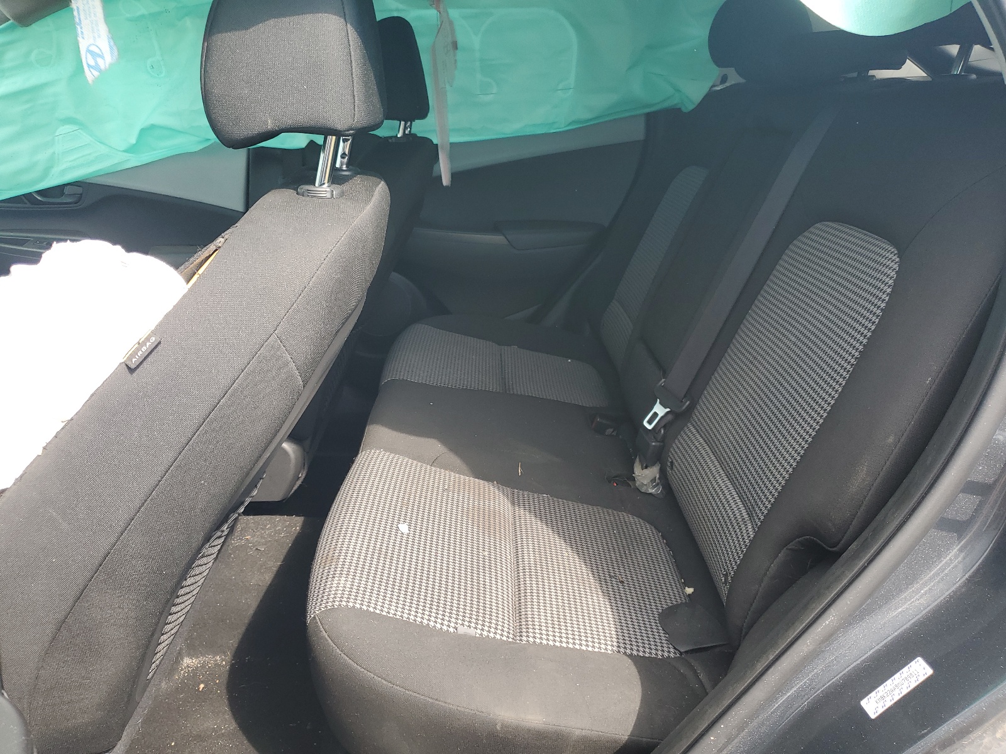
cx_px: 503
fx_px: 756
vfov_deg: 53.1
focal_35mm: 26
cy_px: 377
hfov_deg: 67.3
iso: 50
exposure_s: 1/455
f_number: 1.5
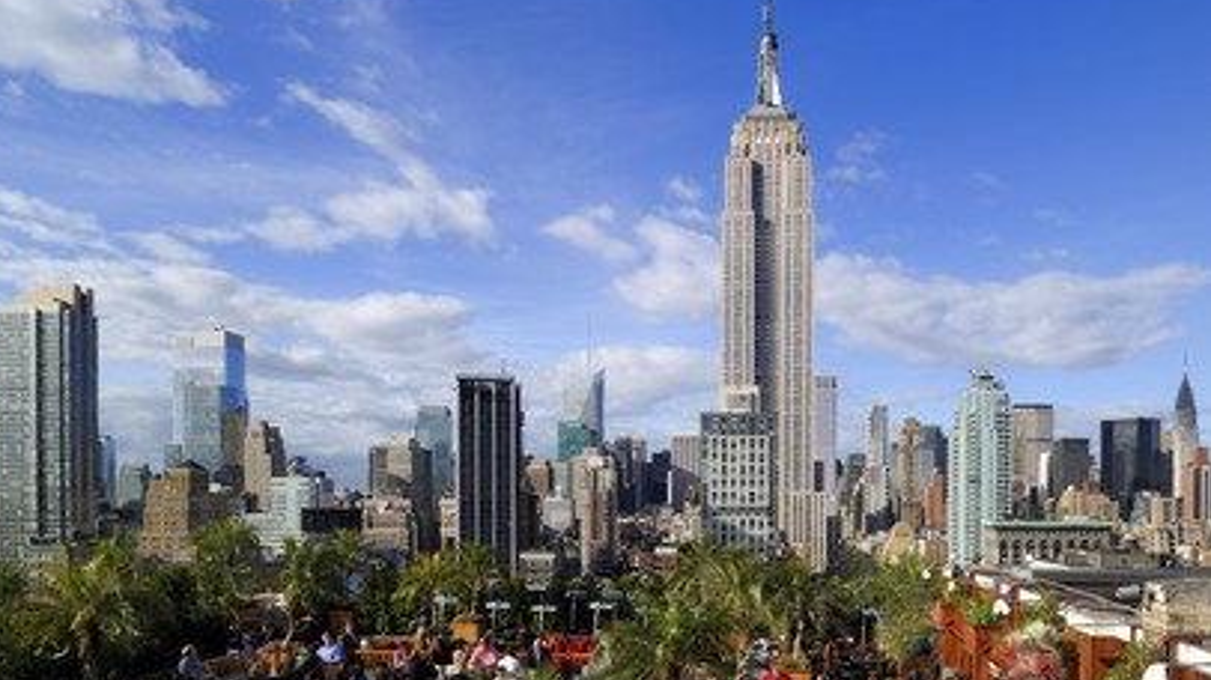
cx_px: 591
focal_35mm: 26
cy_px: 277
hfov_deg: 71.9
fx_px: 835
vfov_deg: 44.1
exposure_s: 1/160
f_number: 13
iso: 200
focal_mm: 24
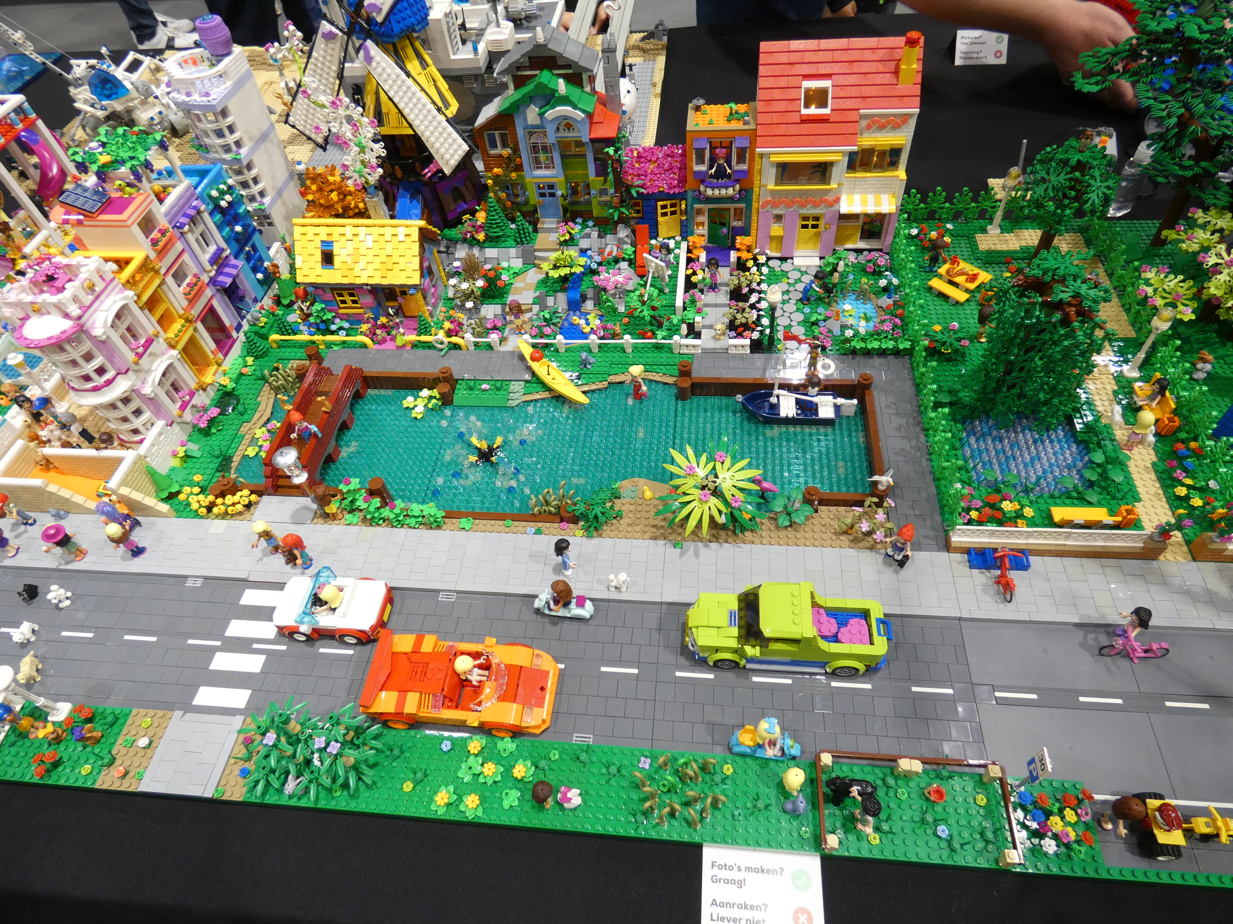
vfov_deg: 66.0
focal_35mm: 20
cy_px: 462
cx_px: 616
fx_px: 712
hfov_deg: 81.7
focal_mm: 3.6
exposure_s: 1/40
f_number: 2.8
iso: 200
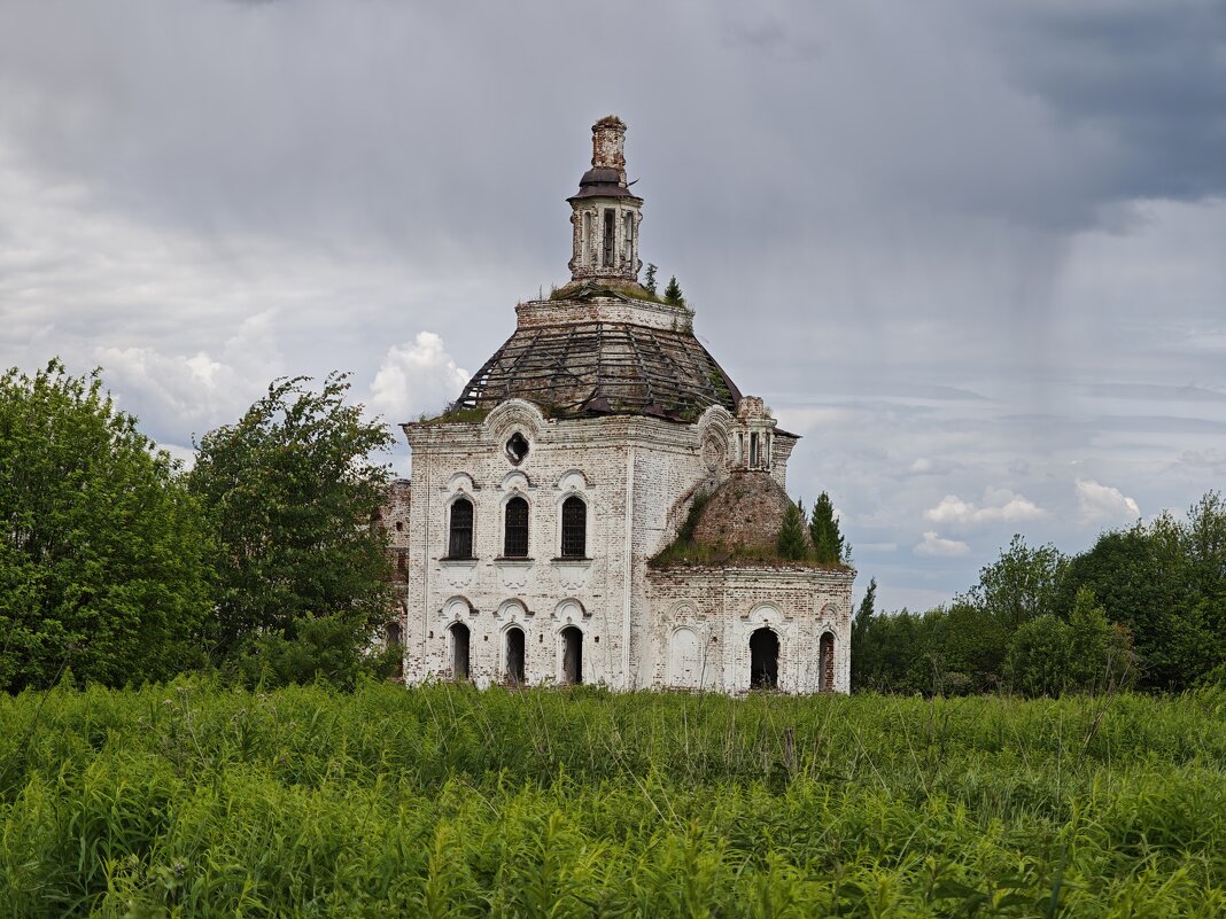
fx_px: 2479
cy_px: 460
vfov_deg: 21.0
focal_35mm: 70
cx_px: 613
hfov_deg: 27.8
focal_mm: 11.5
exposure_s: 1/1507
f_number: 1.8
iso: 50
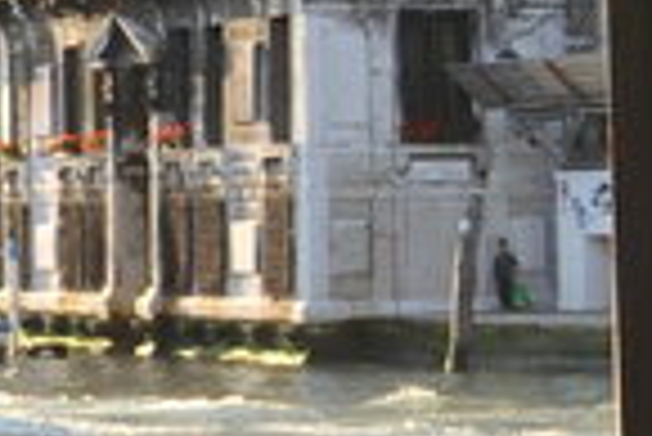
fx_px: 4315
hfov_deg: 7.9
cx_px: 1632
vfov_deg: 5.8
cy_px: 85
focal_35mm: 238
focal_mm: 32
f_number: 11
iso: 500
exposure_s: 1/125
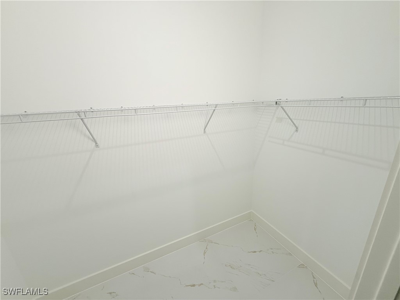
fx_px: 162
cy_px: 150
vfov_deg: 85.7
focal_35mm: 14
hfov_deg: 102.1
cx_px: 200
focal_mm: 2.22
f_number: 2.2
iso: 100
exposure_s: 1/120
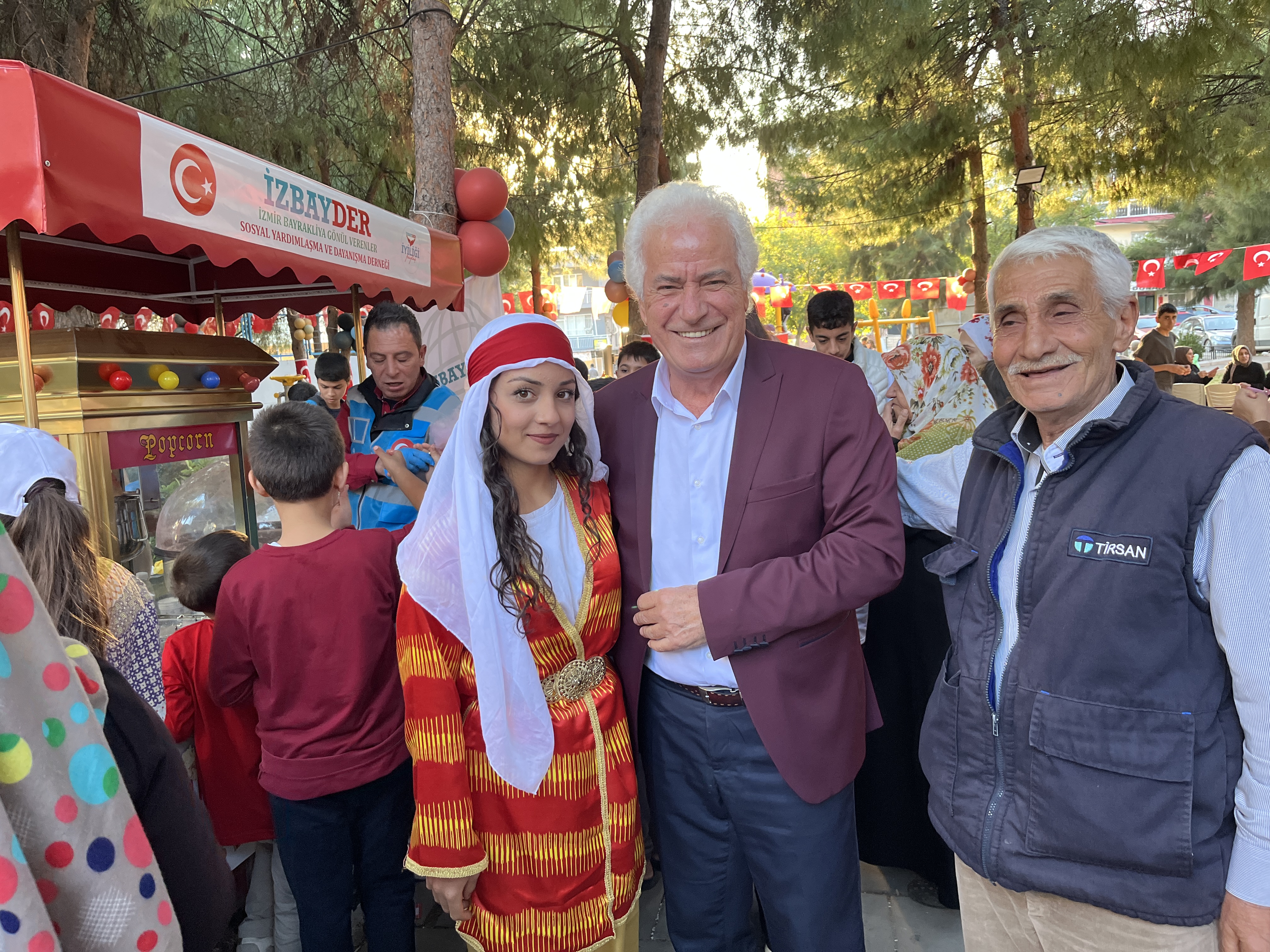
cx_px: 635
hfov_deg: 67.3
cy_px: 476
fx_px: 954
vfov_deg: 53.1
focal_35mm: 26
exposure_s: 1/117
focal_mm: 5.1
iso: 125
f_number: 1.6
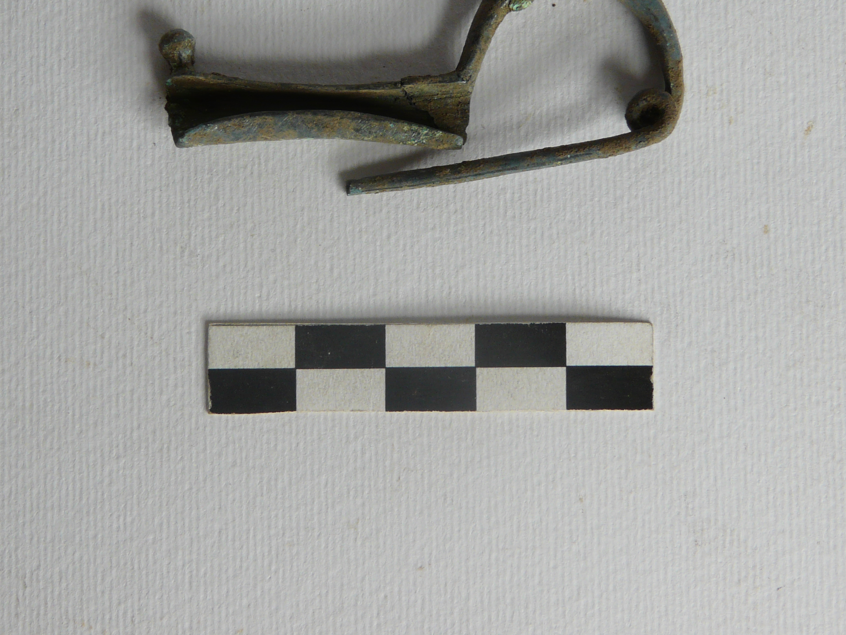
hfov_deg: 19.3
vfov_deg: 14.5
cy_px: 189
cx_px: 425
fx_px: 2493
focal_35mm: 102
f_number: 4
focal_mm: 11.4
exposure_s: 1/100
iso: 100
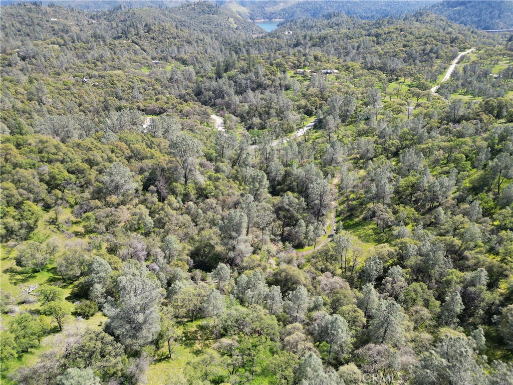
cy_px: 192
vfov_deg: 56.8
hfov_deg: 71.6
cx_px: 256
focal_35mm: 24
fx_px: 356
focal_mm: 6.72
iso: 100
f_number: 1.7
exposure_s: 1/1000
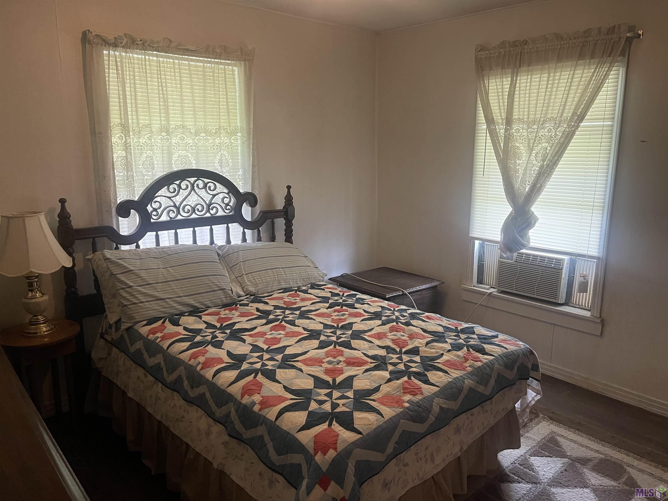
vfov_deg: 54.9
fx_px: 482
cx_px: 334
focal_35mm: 25
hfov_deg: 69.4
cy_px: 250
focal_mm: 5.1
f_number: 1.6
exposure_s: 1/60
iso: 500
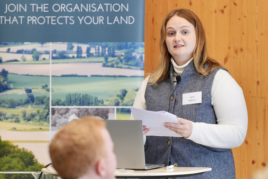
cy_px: 90
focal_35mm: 159
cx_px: 134
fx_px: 1184
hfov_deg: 12.9
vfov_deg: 8.6
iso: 800
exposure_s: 1/125
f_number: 2.8
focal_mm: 159
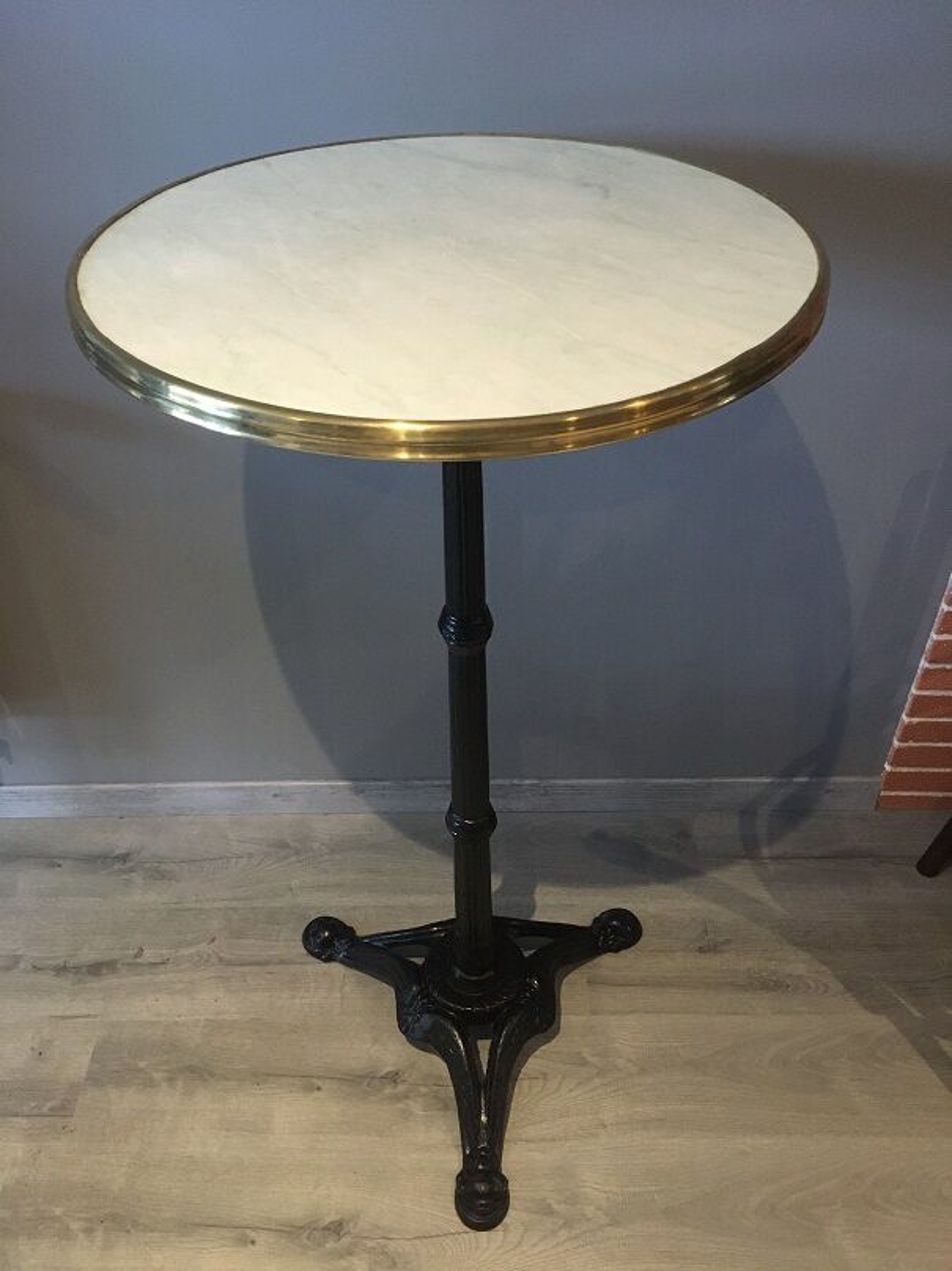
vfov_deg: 61.7
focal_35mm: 29
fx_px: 1064
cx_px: 476
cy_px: 636
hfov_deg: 48.2
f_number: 2.2
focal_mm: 4.15
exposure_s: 1/25
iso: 200
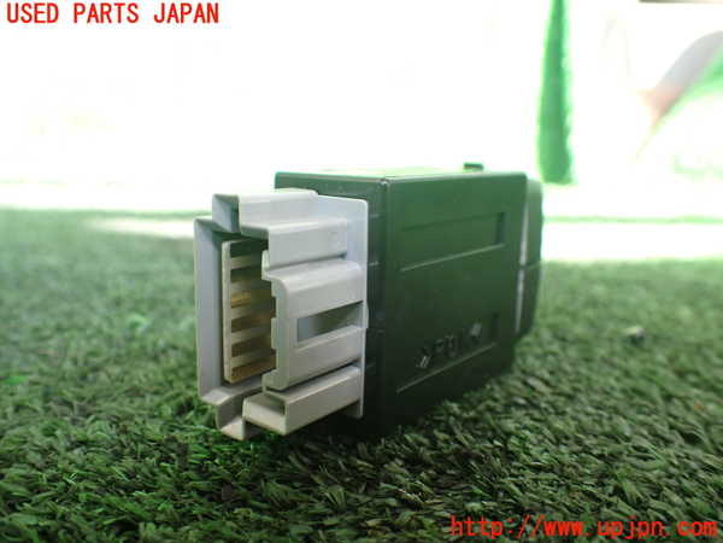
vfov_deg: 46.8
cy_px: 272
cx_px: 362
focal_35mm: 30
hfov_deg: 60.0
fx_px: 627
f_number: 2.3
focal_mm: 5.4
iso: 250
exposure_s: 1/125
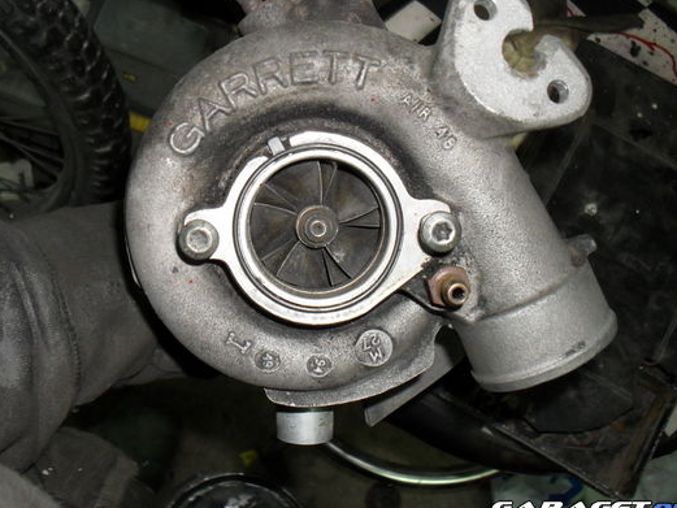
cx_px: 298
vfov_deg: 33.5
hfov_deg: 43.8
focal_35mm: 43
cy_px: 209
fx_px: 841
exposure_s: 1/45
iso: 200
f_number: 3.2
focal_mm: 6.3
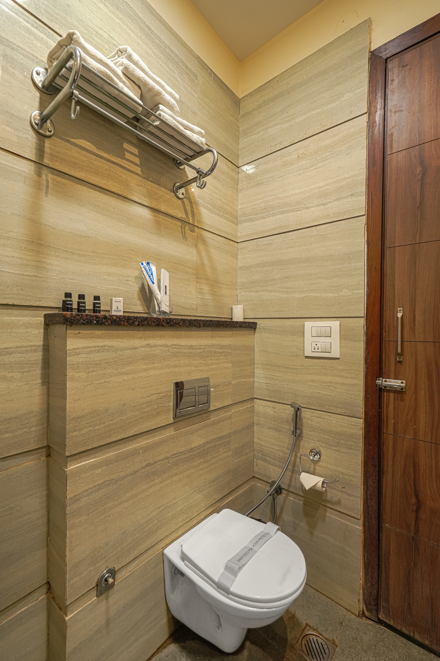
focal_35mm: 16
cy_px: 330
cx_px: 220
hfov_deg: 73.7
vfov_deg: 96.7
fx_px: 293
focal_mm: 16
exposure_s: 1/30
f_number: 4
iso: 1000
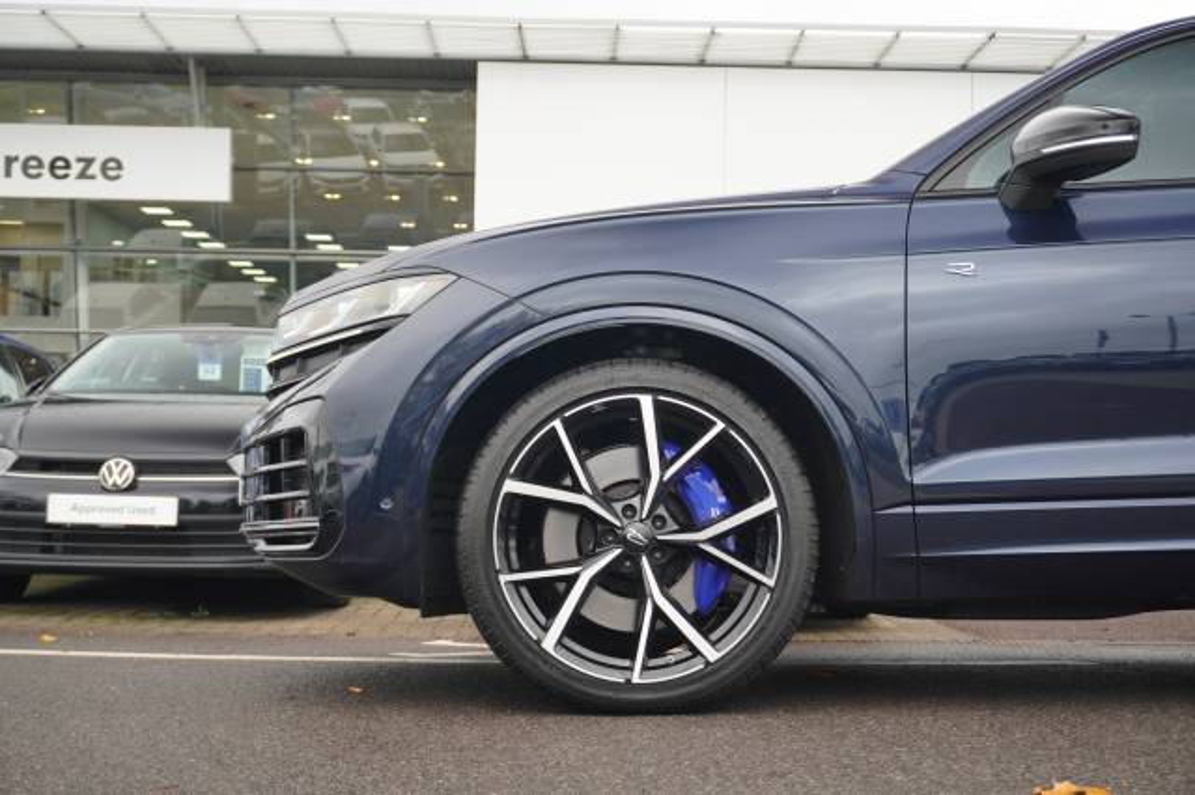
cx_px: 598
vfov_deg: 29.8
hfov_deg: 43.6
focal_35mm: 45
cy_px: 398
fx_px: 1493
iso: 160
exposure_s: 1/60
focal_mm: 30
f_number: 5
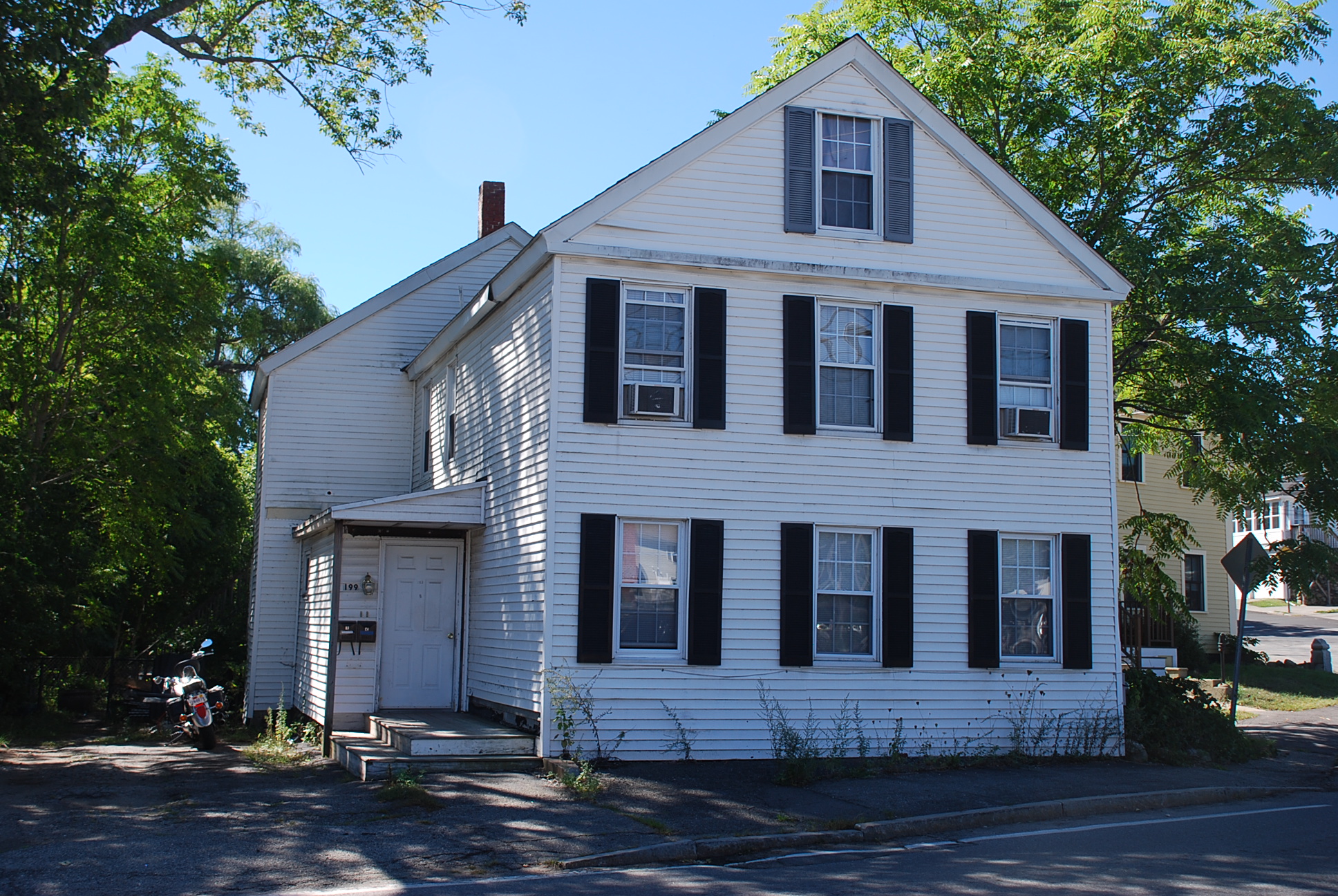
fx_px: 1451
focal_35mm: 39
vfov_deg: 34.3
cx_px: 669
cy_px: 448
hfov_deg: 49.5
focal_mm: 26
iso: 100
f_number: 6.3
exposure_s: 1/160
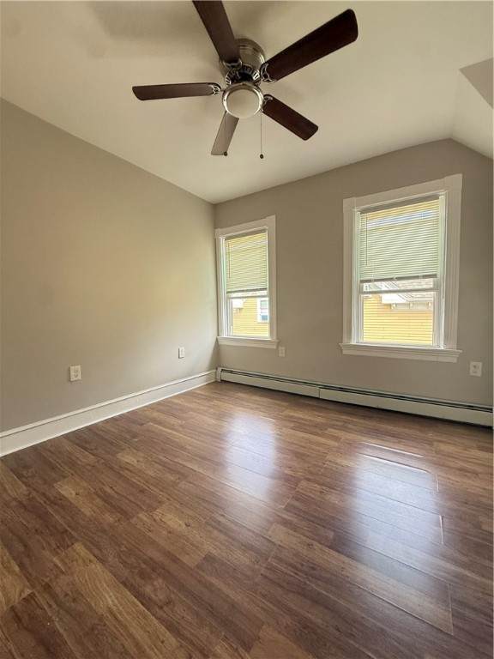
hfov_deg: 85.7
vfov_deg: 102.1
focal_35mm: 14
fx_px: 266
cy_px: 330
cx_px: 247
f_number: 2.2
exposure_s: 1/99
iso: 200
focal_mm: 2.22
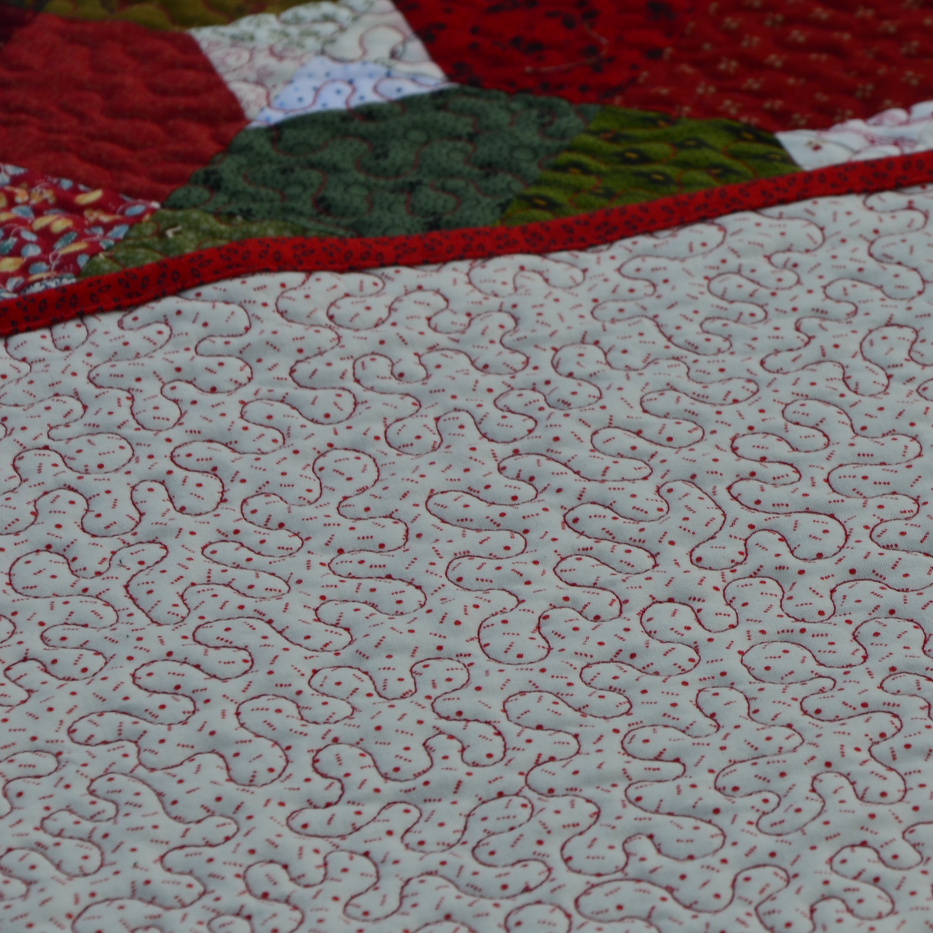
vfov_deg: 7.6
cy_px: 462
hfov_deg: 7.6
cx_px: 798
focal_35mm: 231
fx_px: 7036
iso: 200
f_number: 10
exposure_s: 1/80
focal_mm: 105
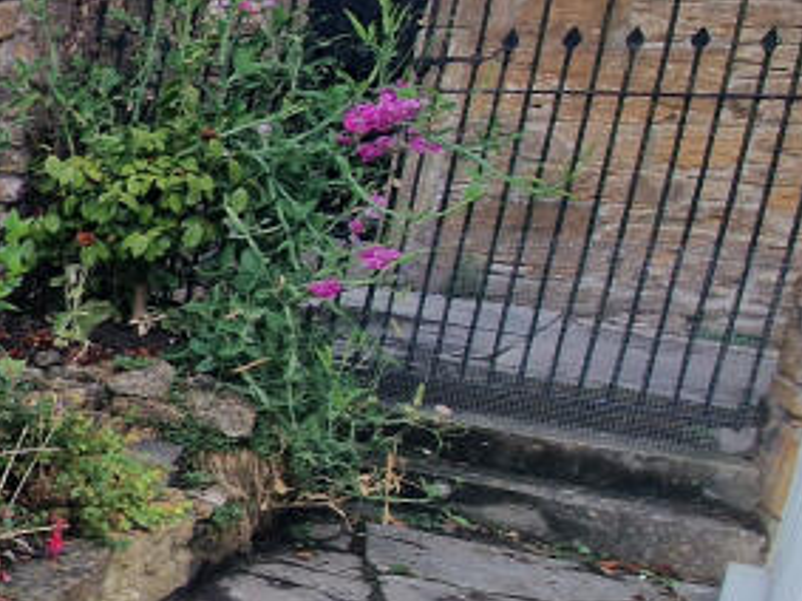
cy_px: 360
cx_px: -601
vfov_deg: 30.8
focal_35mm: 47
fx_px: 1088
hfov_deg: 23.3
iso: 50
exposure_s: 1/828
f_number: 2.2
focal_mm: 2.2
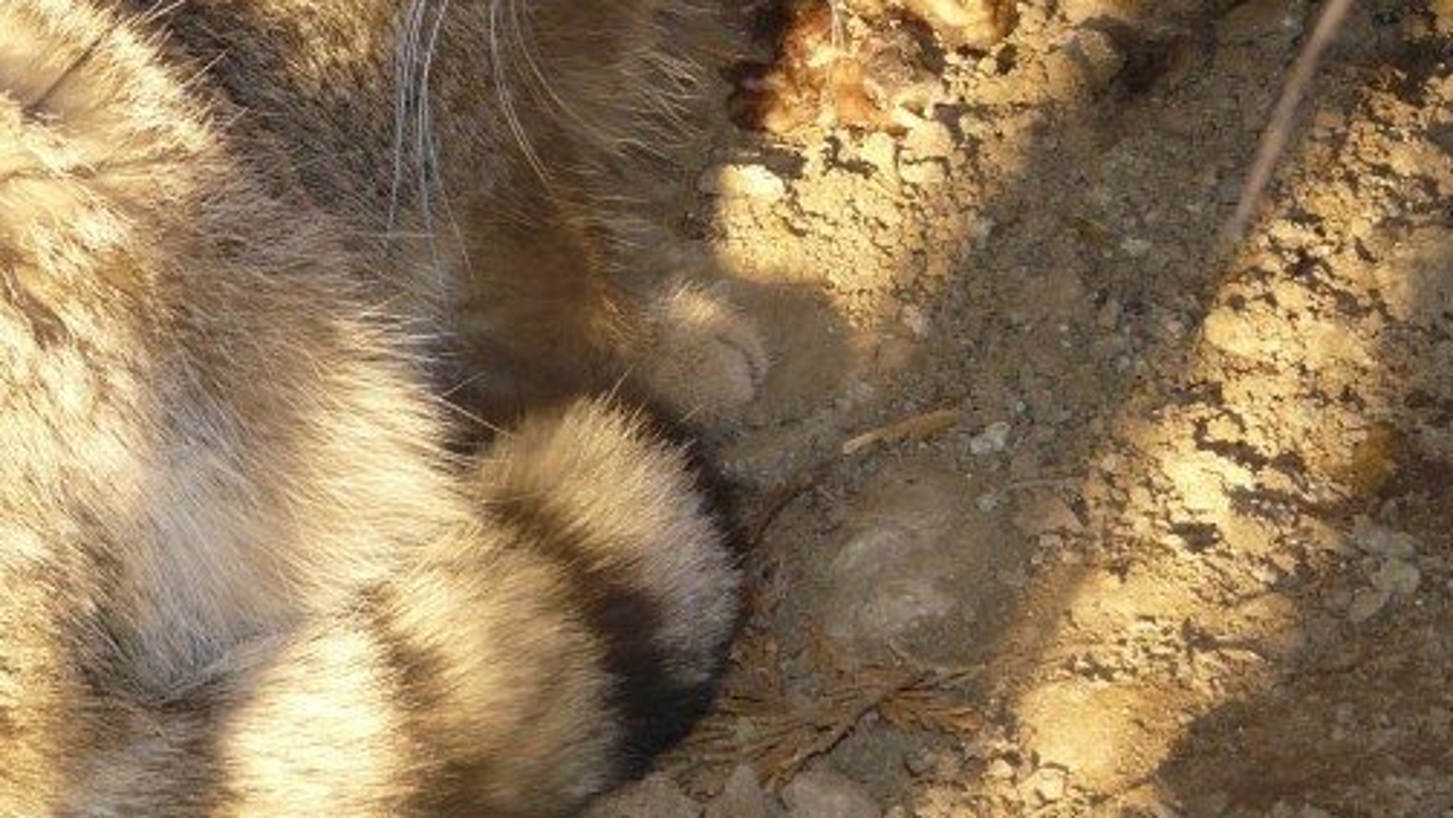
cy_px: 162
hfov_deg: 11.1
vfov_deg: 6.3
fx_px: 7436
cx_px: 214
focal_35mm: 193
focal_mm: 14.3
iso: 100
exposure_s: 1/125
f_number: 4
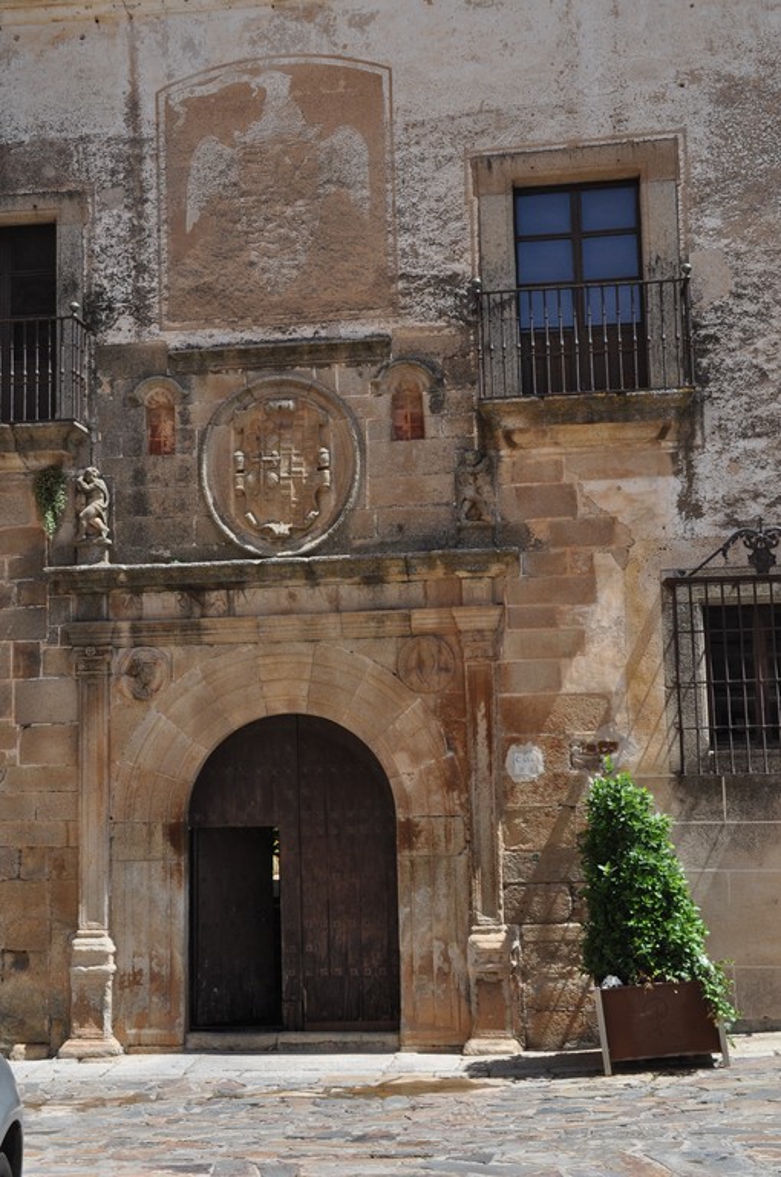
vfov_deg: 41.2
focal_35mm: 48
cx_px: 390
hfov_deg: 28.0
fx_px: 1566
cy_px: 588
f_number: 9
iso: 400
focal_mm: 32
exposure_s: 1/320
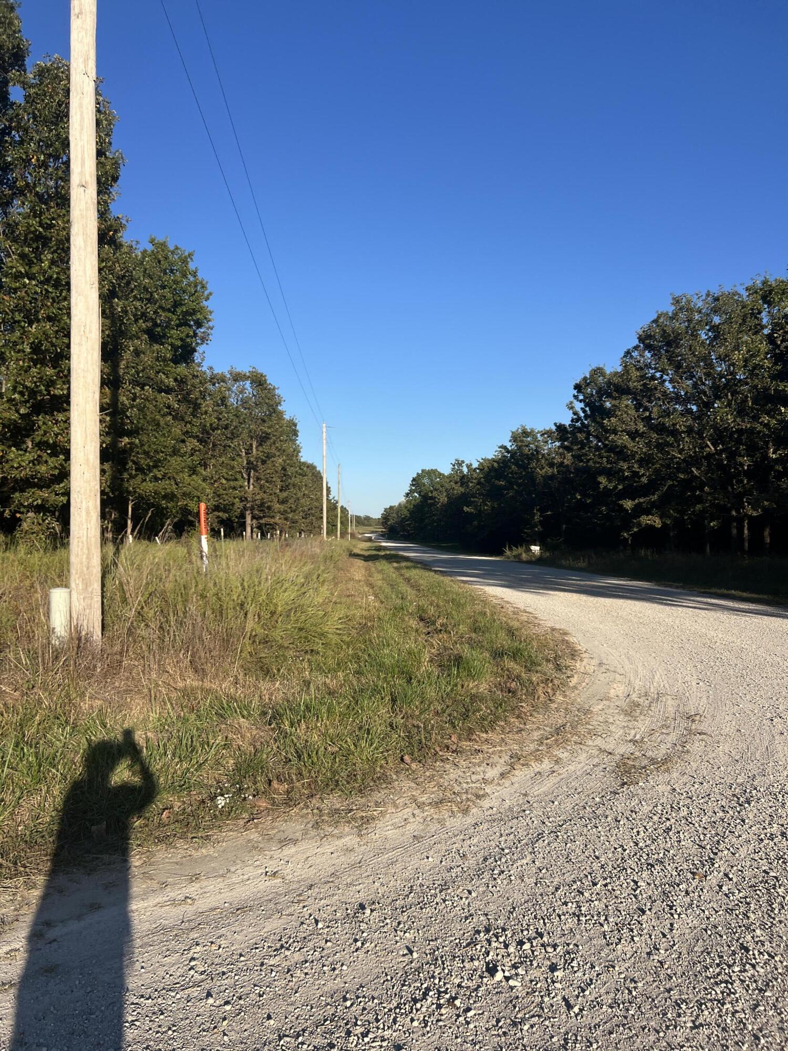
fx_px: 789
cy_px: 526
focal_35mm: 26
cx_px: 394
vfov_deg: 67.3
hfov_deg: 53.1
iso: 50
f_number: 1.5
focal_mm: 5.7
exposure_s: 1/3704
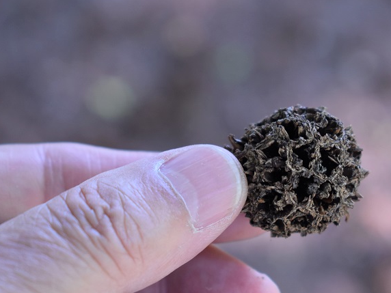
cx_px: 278
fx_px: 1409
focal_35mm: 125
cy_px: 148
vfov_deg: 11.9
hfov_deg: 15.7
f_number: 5.6
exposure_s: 1/60
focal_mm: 55
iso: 400
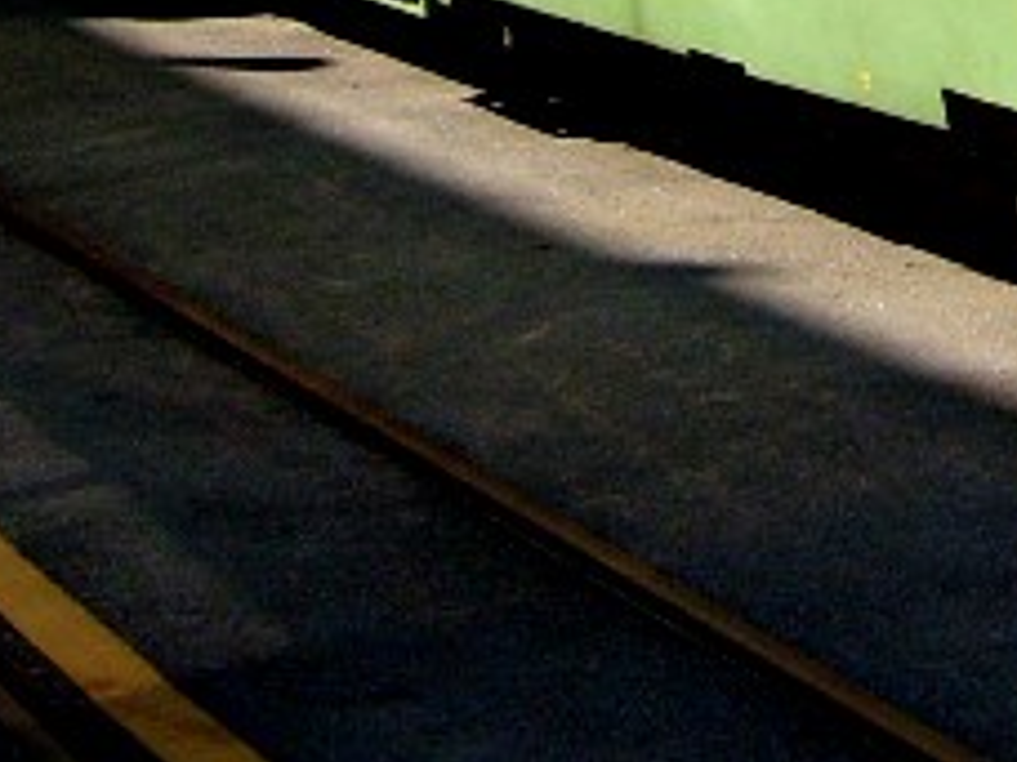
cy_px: -517
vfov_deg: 9.1
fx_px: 4613
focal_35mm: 157
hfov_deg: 12.2
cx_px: 1298
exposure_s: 1/250
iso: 80
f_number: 7.1
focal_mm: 5.8
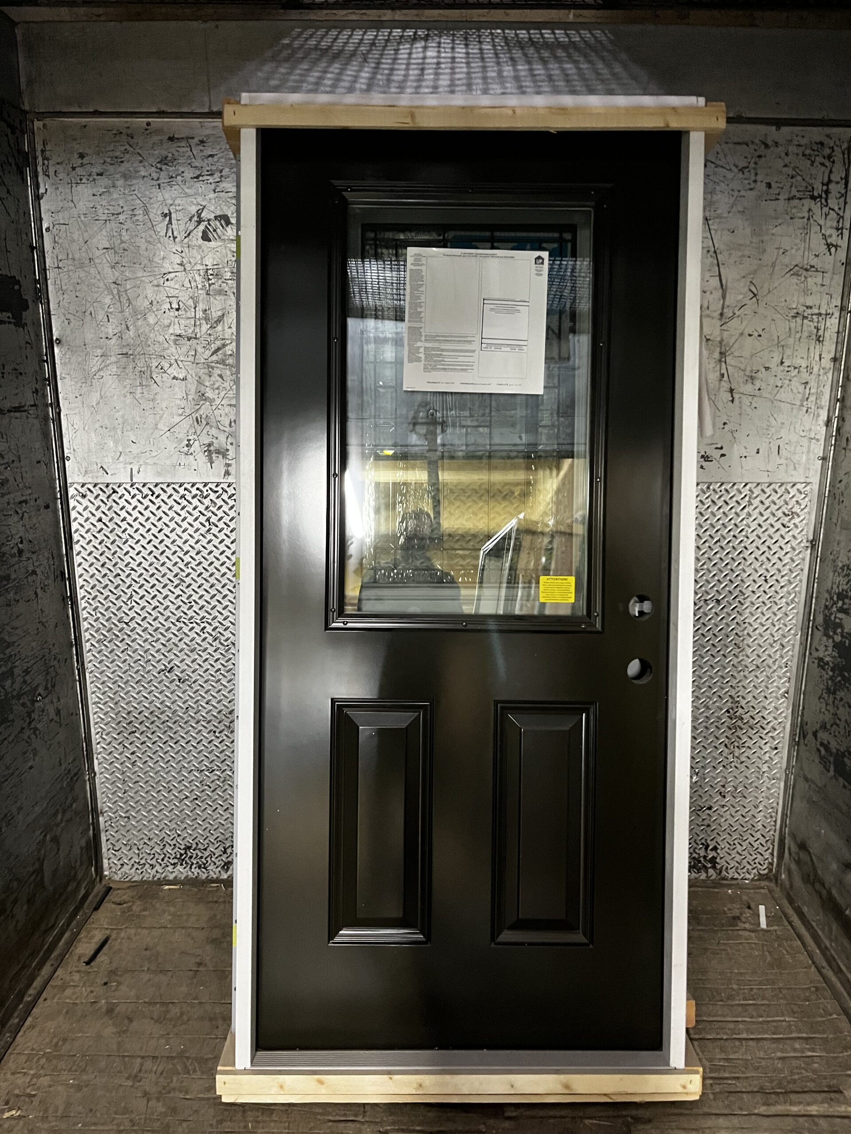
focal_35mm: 26
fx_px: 852
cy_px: 567
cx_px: 426
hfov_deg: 53.1
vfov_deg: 67.3
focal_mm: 5.1
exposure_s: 1/38
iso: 640
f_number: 1.6
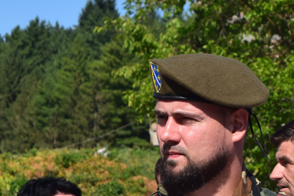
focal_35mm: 230
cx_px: 333
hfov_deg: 8.8
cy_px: 242
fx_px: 1881
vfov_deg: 5.9
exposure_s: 1/500
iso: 220
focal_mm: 55
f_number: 11
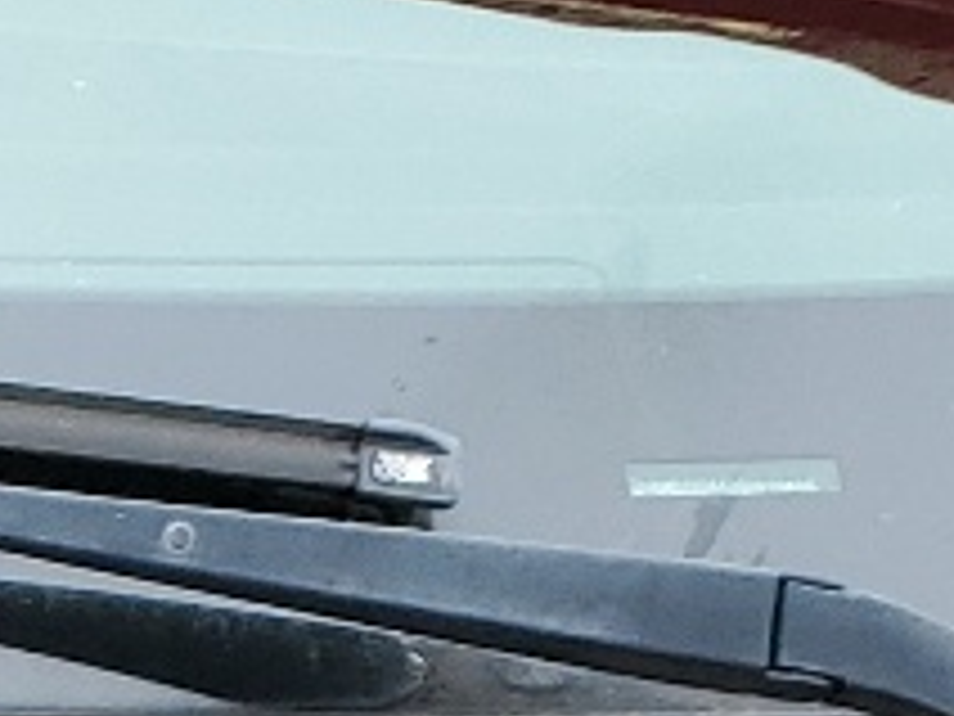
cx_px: -796
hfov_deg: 9.6
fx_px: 5402
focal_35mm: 196
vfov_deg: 6.5
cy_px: 2603
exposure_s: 1/125
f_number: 1.5
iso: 50
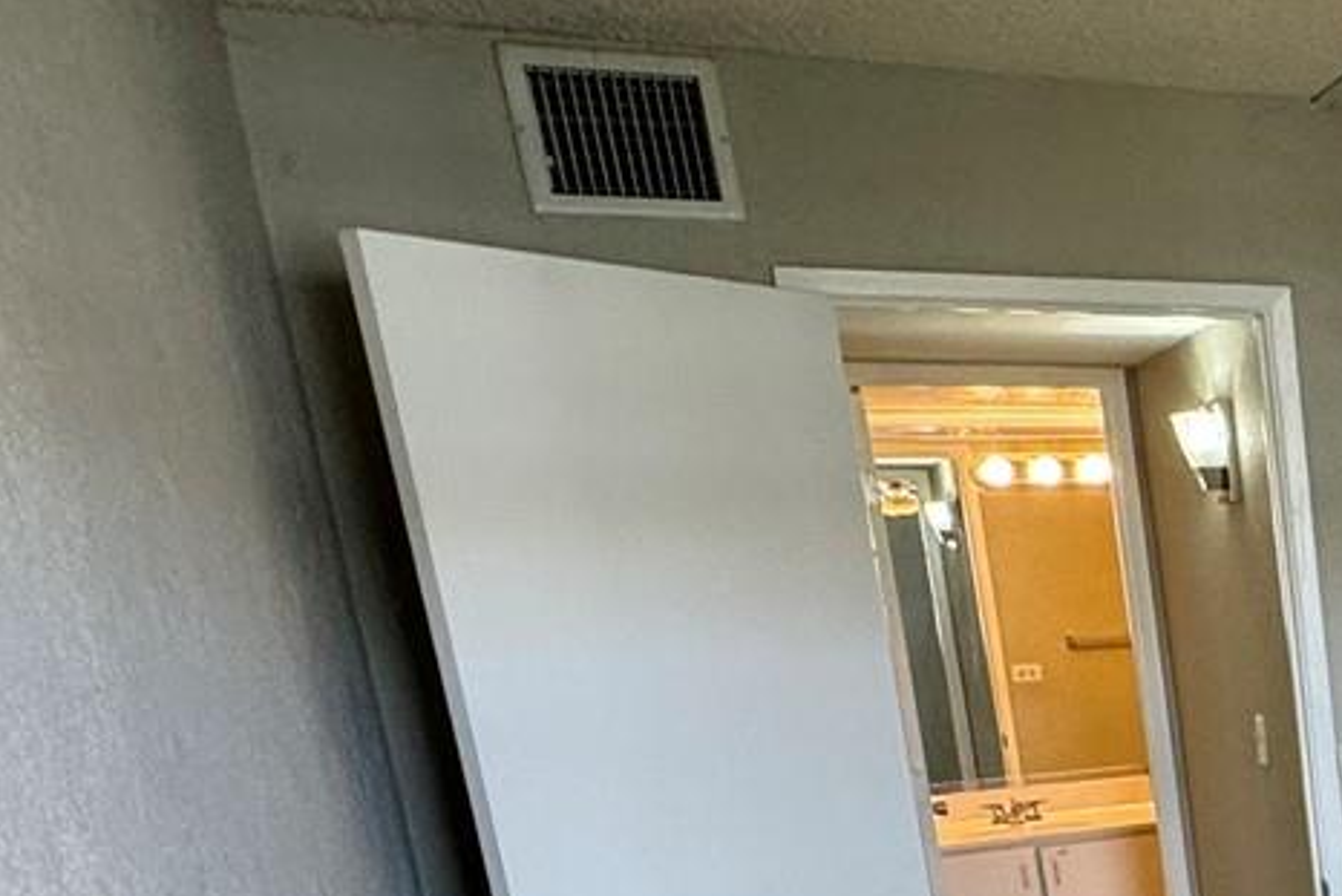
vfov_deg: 24.6
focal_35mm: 50
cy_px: 1054
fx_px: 1864
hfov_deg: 29.7
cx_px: 1840
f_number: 2.2
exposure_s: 1/120
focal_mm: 2.22
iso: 250
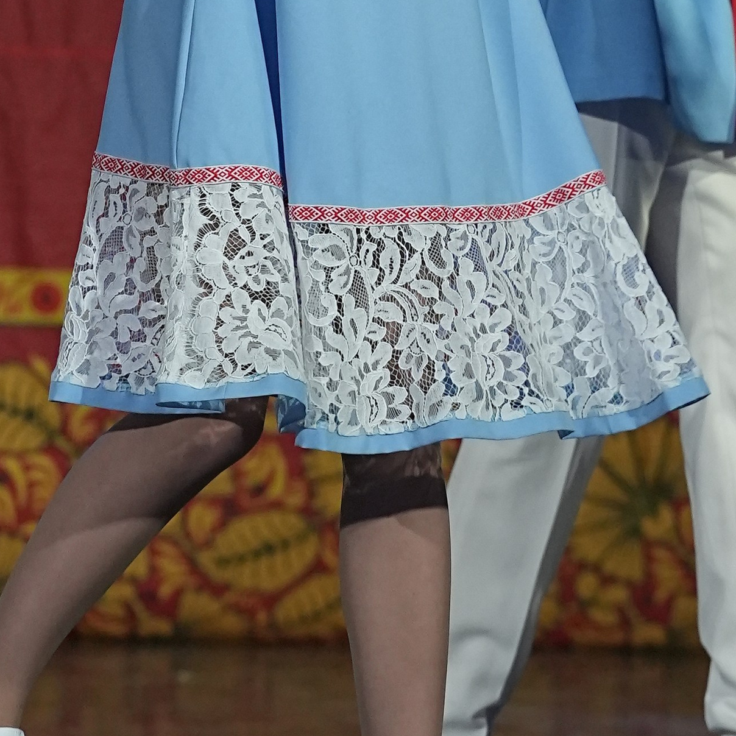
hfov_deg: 2.8
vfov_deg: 2.8
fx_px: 15010
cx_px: 529
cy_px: -15
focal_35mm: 624
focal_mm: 154
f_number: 4
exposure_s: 1/400
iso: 2000
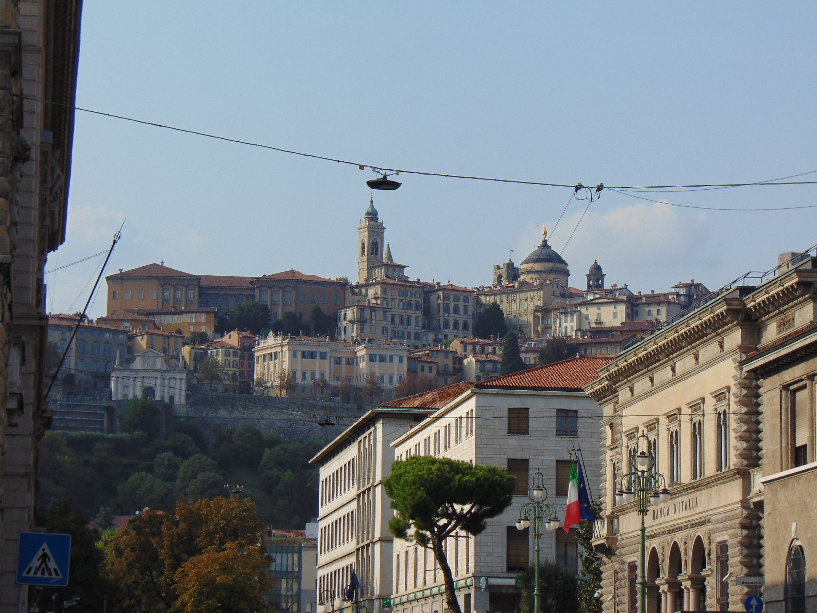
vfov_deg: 11.1
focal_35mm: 133
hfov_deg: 14.8
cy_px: 306
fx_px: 3139
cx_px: 408
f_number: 10.3
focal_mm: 23.9
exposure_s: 1/160
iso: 80
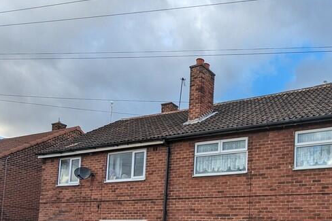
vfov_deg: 34.2
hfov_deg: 51.5
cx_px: 259
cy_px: 224
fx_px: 323
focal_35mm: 35
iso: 52
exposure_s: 1/1048
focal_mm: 2.35
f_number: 2.2
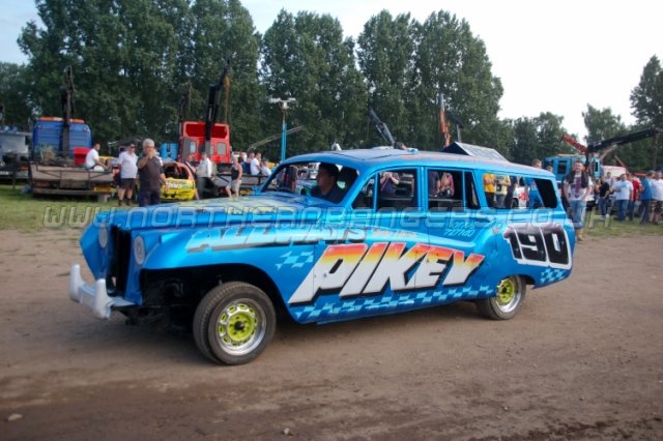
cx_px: 332
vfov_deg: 34.2
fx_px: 718
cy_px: 220
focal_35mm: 39
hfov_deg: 49.6
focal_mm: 26
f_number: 4.2
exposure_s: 1/500
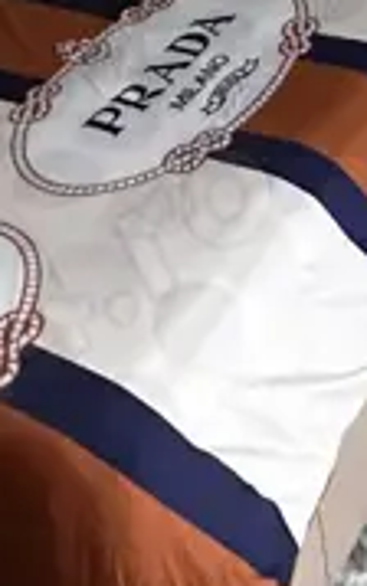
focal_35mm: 83
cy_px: -370
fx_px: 1327
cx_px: 301
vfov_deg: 20.2
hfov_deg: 15.6
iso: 500
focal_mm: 2.22
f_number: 2.2
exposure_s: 1/50
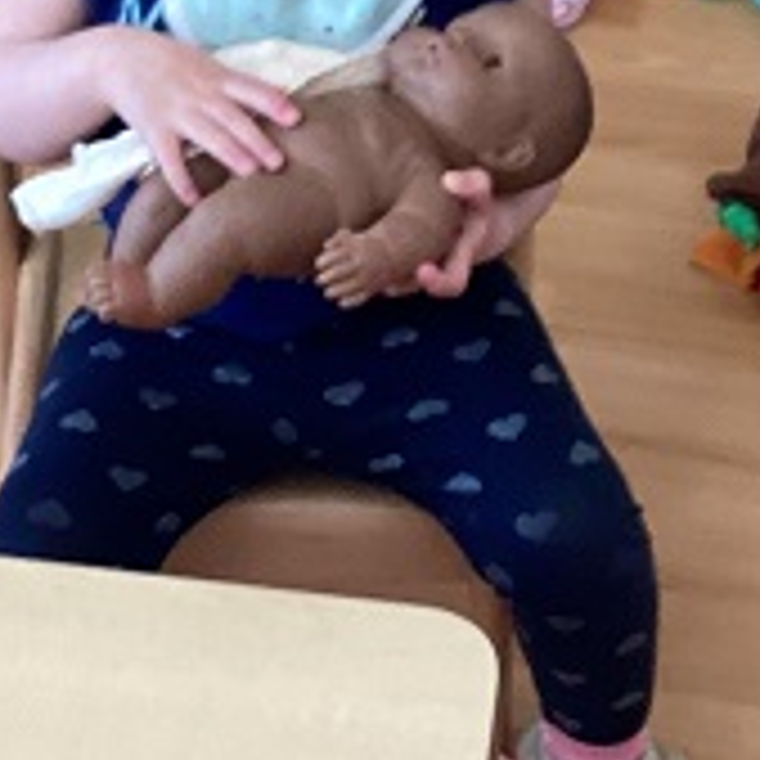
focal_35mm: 108
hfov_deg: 16.1
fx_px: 2683
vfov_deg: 16.1
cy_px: 360
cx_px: 234
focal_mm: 3.3
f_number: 2.4
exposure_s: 1/50
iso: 200
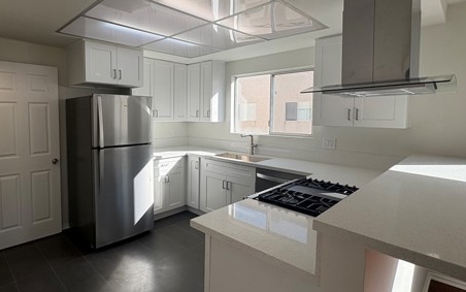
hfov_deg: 81.0
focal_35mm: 21
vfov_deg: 57.2
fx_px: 267
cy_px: 129
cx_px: 180
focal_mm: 2.22
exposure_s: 1/652
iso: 64
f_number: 2.2
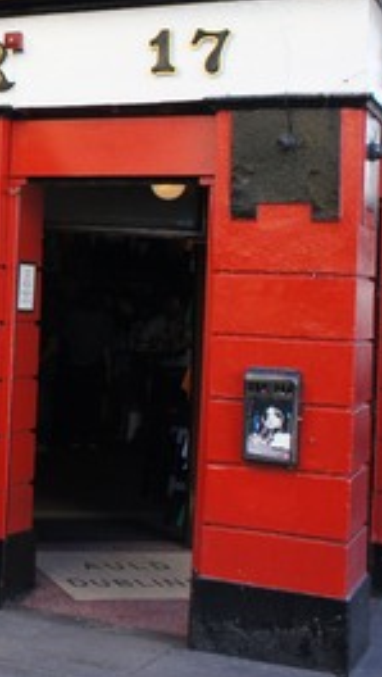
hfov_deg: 15.0
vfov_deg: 29.0
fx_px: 1298
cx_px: -254
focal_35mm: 72
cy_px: 210
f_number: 6.3
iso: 500
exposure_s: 1/250
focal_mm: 19
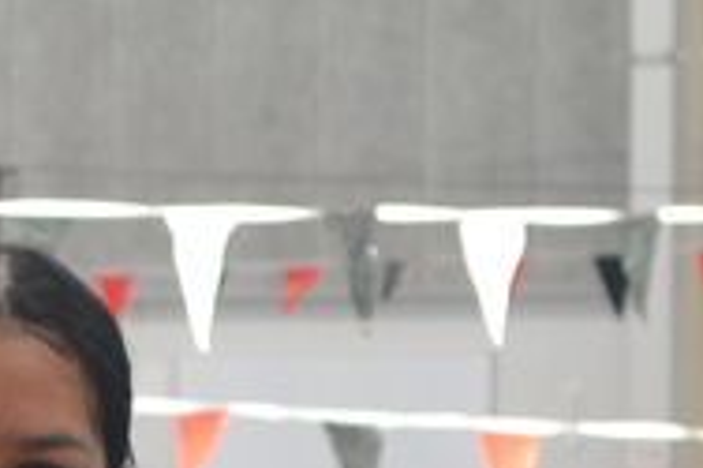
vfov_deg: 4.3
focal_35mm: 319
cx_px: -251
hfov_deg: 6.4
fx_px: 6224
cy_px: 593
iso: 450
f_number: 5.6
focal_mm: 50
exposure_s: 1/15
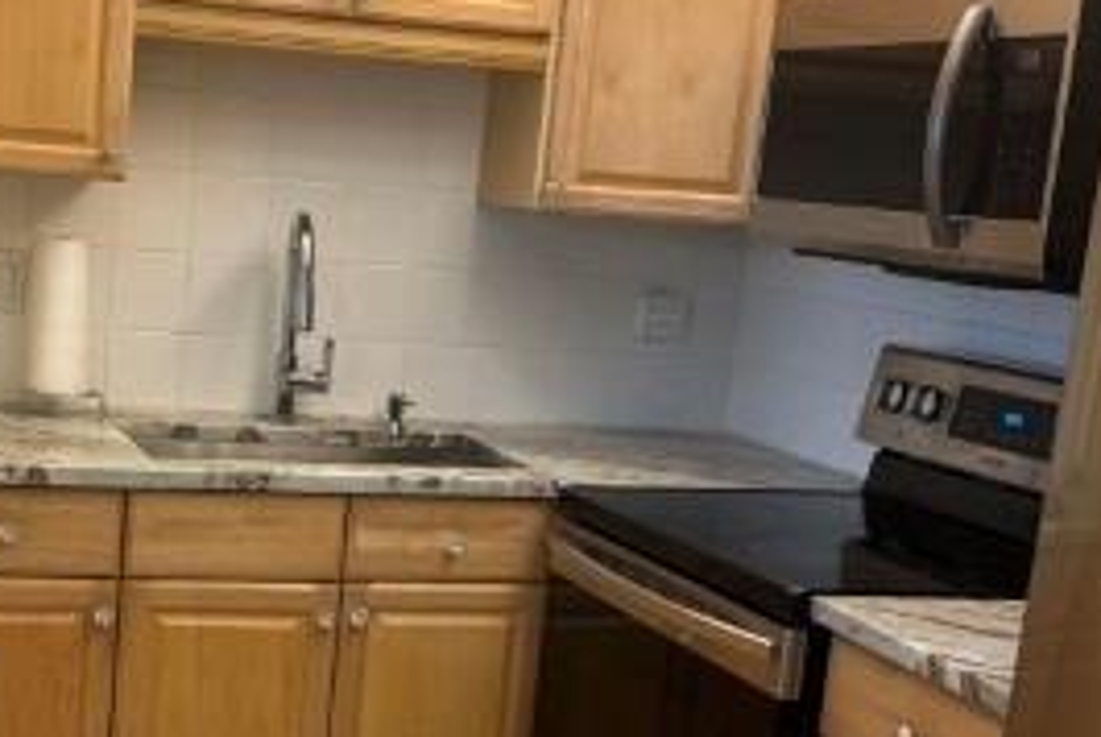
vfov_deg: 22.5
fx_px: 1837
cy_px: 513
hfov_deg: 32.7
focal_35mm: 60
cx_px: 269
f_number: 1.78
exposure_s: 1/60
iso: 125
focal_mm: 6.86
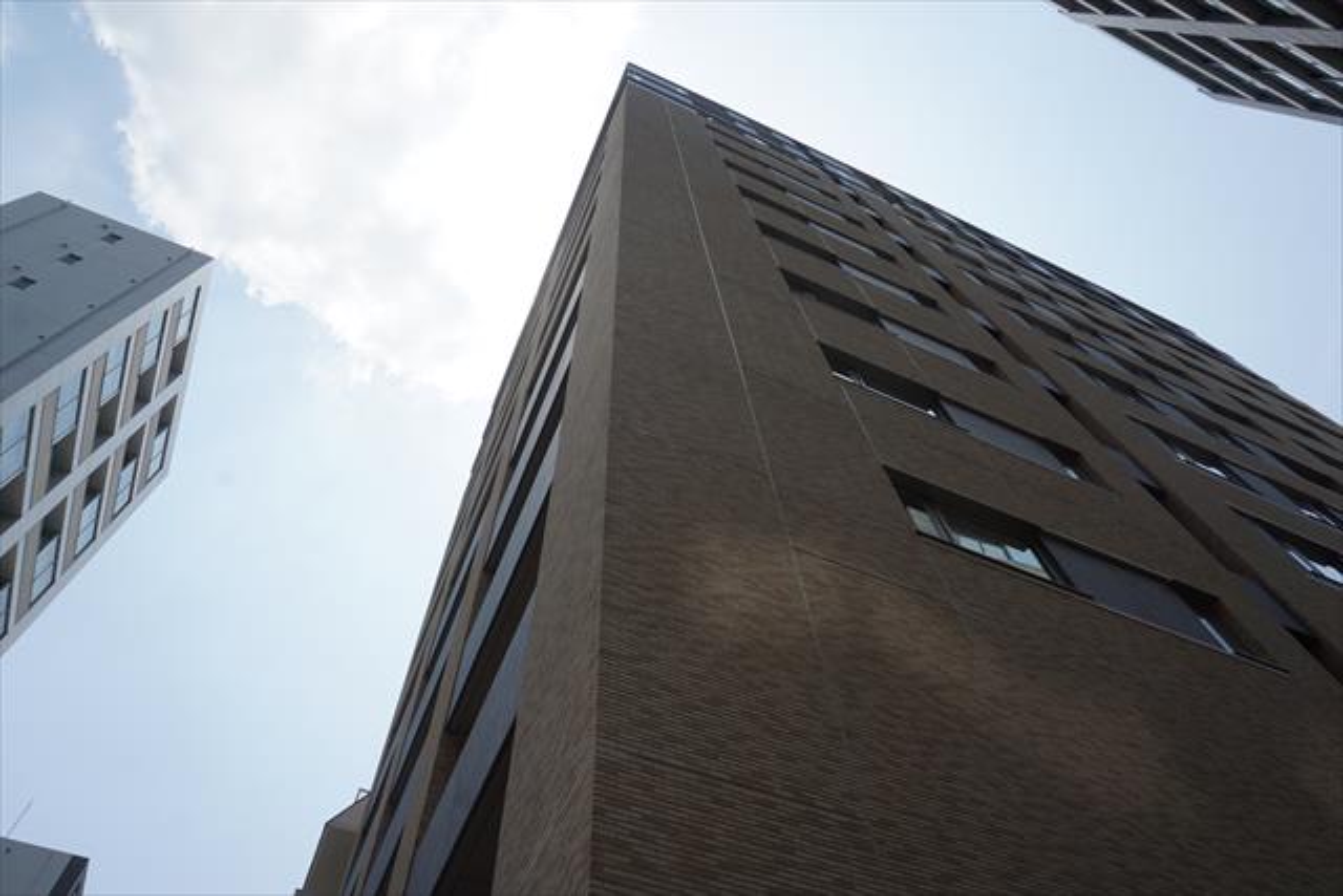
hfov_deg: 73.7
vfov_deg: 53.2
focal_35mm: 24
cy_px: 448
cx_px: 672
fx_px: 895
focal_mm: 16
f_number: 9
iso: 100
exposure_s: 1/250
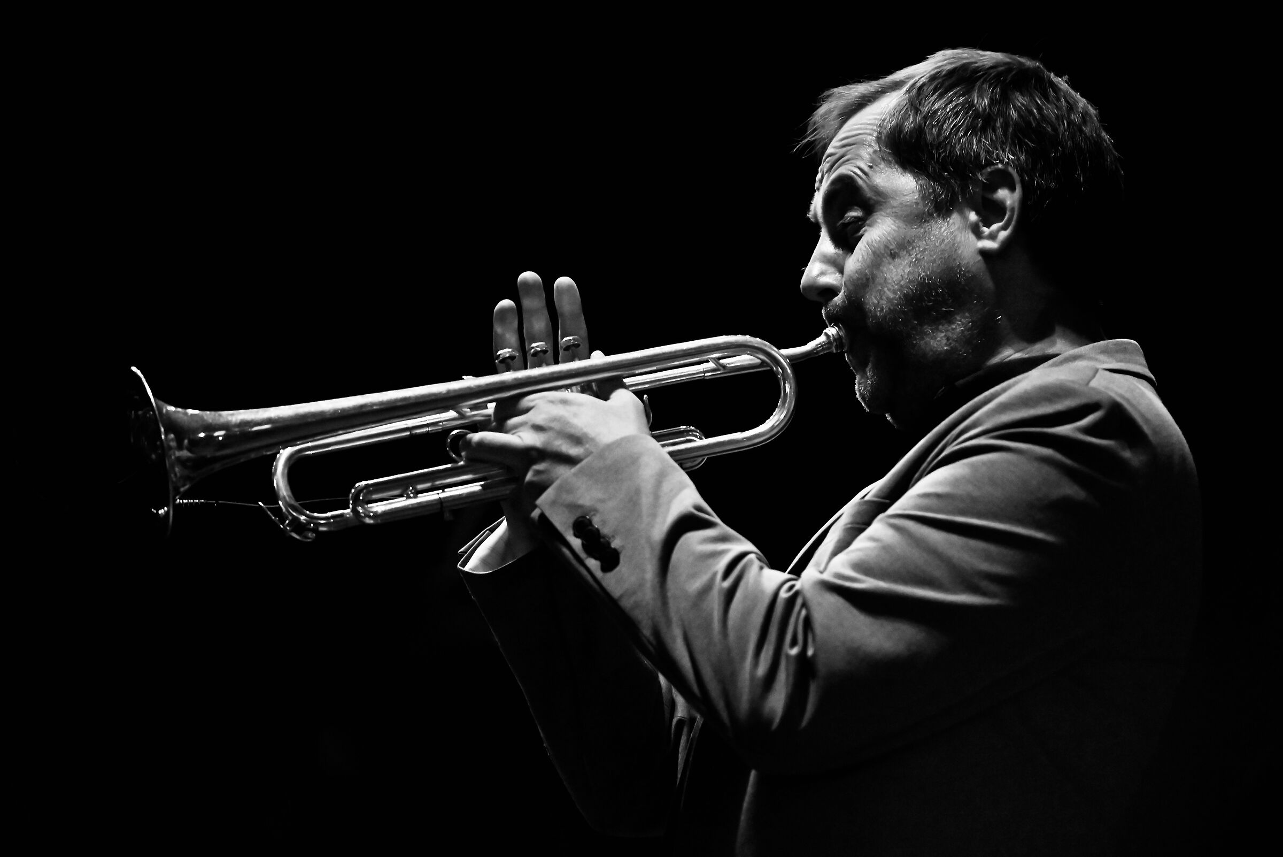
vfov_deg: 7.6
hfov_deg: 11.4
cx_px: 642
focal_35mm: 180
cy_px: 428
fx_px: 6417
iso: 3200
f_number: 2.8
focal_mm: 180
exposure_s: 1/350
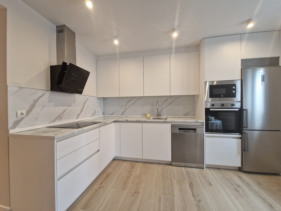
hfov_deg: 106.2
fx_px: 106
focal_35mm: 13
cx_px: 140
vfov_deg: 89.9
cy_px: 106
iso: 125
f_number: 2.2
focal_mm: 2.2
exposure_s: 1/50
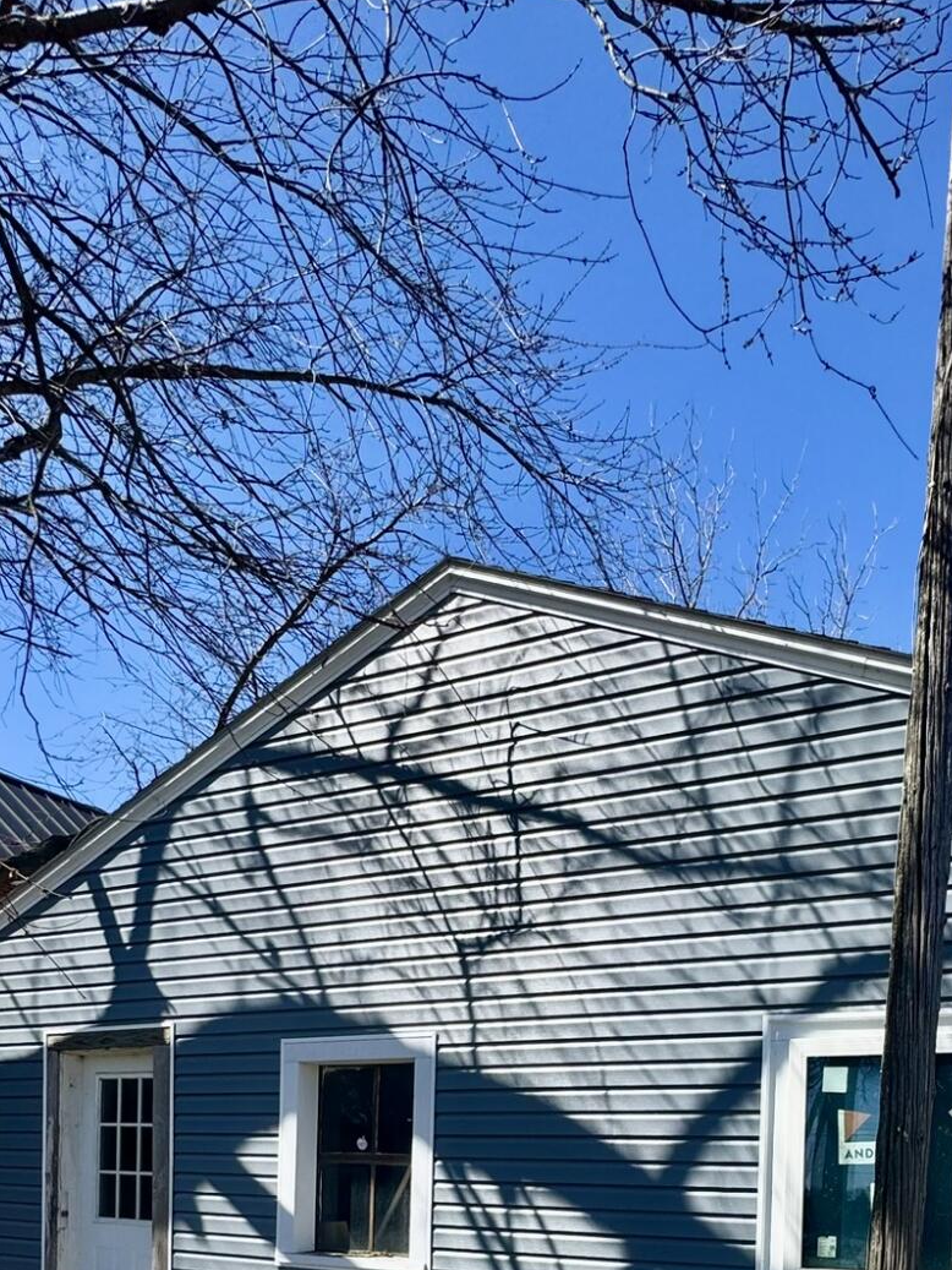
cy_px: 1193
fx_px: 990
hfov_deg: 50.6
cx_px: 622
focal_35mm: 27
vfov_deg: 54.7
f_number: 2.2
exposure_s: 1/1299
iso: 50
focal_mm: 2.22
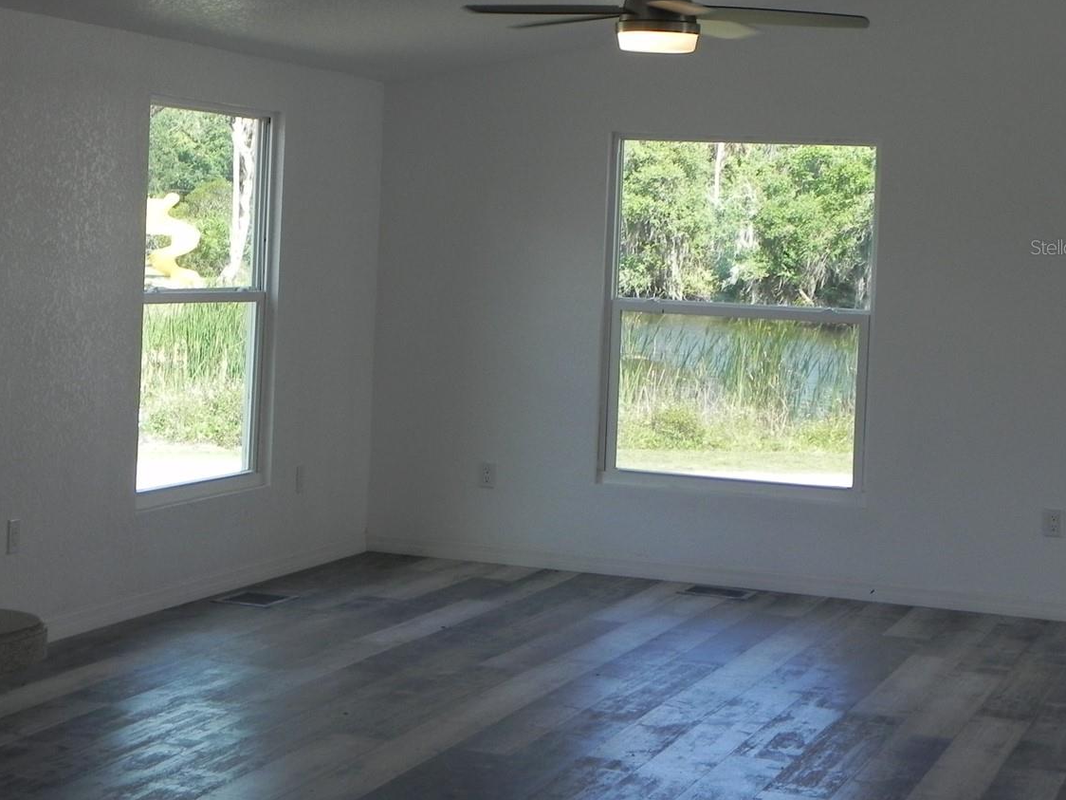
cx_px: 361
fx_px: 2279
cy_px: 247
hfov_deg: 26.2
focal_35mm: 74
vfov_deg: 19.8
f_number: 4.5
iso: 160
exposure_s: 1/140
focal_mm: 9.2
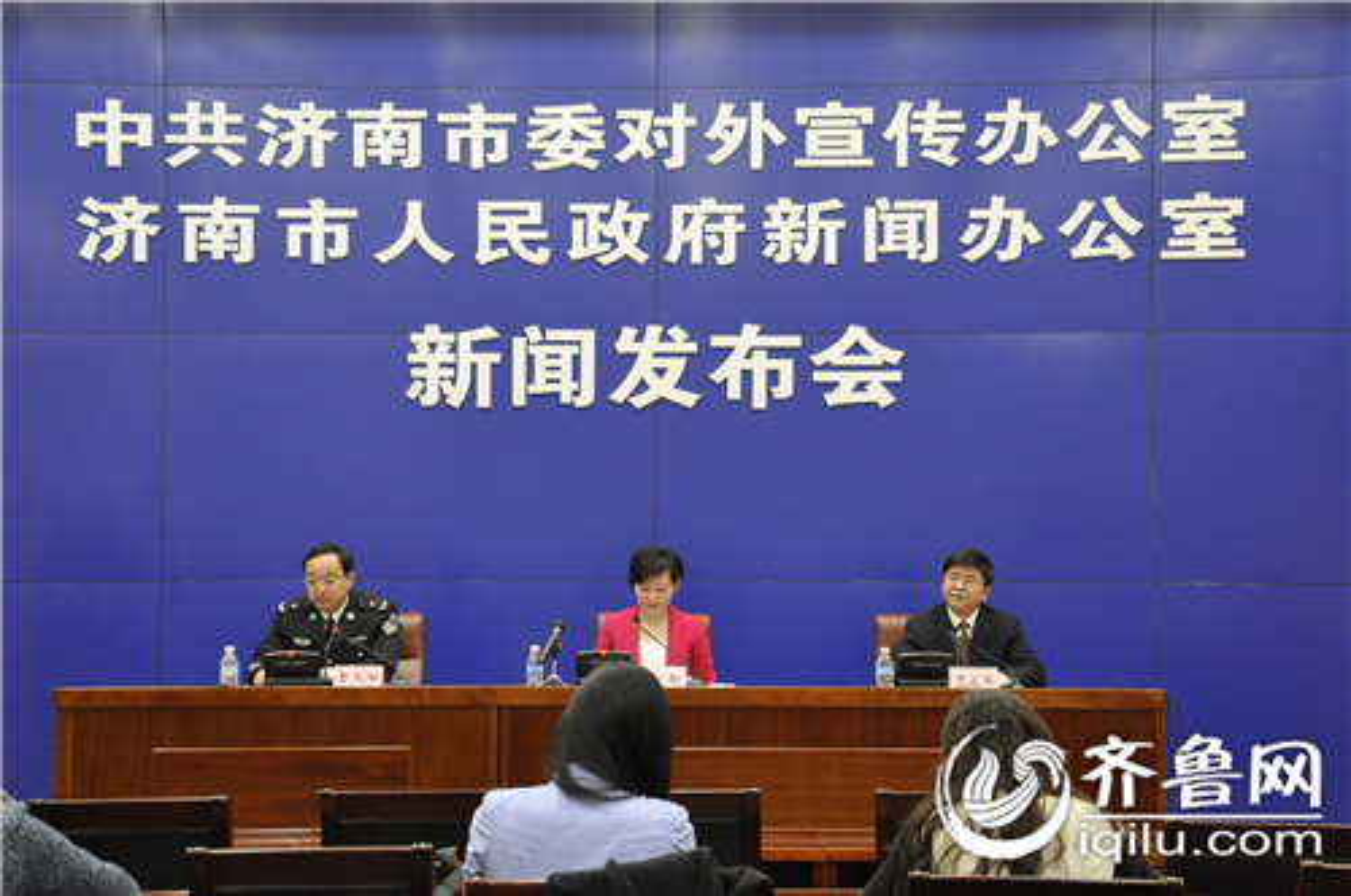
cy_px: 448
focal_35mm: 60
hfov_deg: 33.4
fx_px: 2249
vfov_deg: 22.6
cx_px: 676
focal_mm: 40
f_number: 4.5
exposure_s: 1/40
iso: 1600
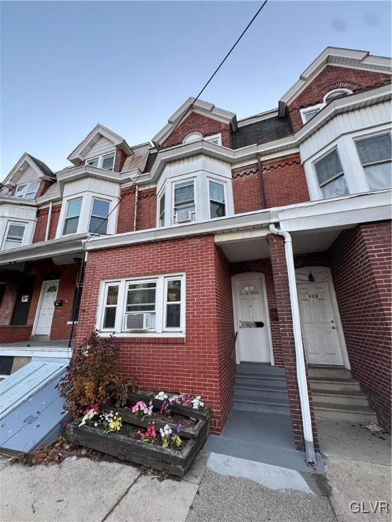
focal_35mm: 14
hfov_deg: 85.7
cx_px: 196
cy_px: 261
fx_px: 211
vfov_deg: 102.1
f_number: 2.2
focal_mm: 2.22
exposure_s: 1/99
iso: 200
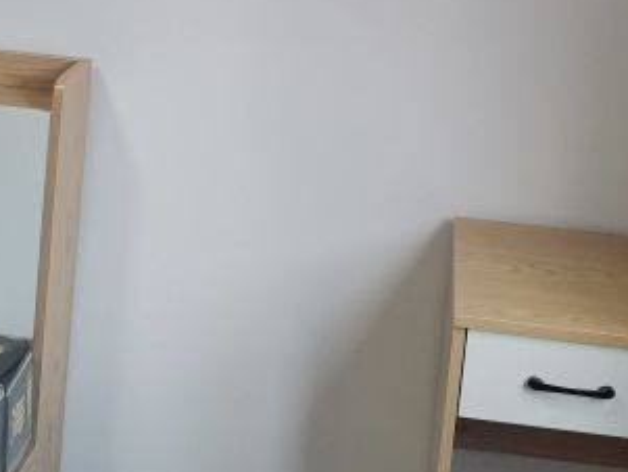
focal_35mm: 69
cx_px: 401
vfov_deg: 19.8
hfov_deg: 28.0
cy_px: -123
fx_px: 1252
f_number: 1.8
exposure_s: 1/100
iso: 200
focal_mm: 4.75
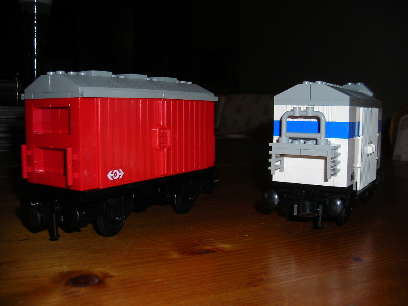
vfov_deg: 37.7
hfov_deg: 49.0
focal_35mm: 38
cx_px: 204
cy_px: 153
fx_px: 448
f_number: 3.2
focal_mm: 6.3
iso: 50
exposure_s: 1/60.1
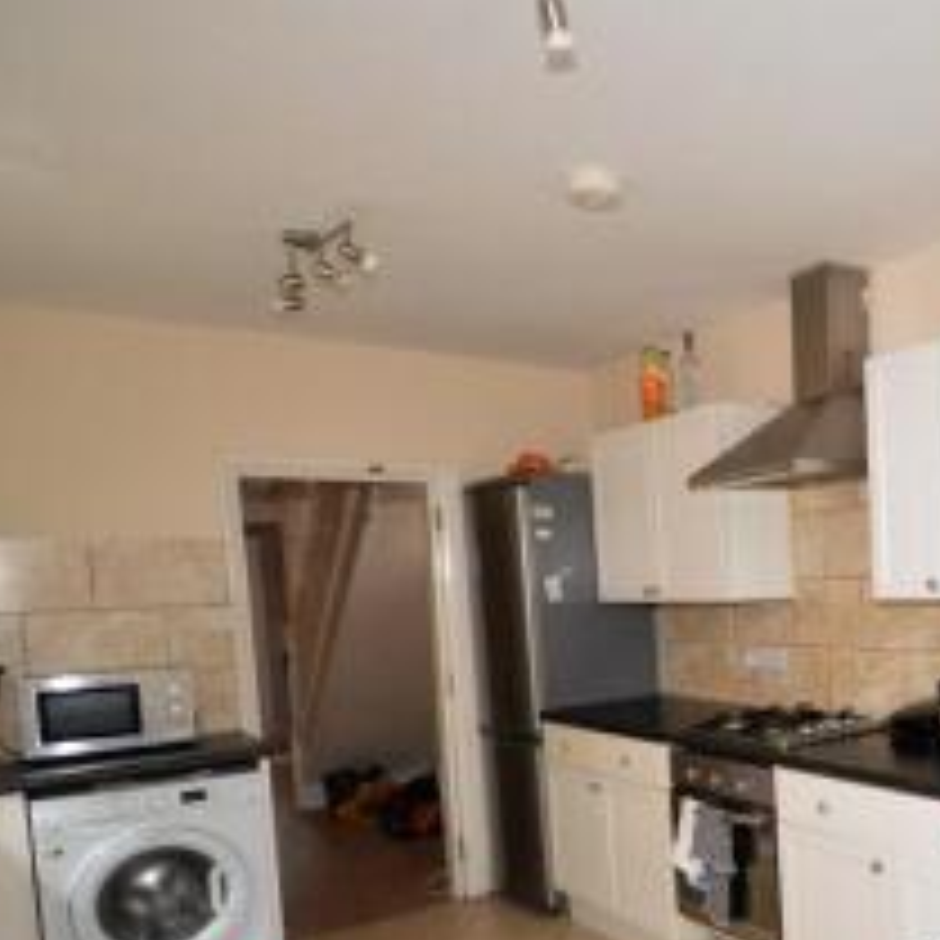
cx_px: 922
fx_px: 891
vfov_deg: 54.4
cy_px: 632
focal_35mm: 29
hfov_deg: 47.1
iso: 2800
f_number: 4
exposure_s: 1/60
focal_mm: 10
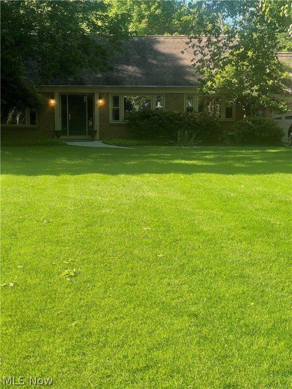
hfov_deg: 22.9
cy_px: 194
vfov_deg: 30.3
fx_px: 720
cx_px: 146
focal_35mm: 64
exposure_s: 1/307
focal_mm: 7.5
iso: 20
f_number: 2.2
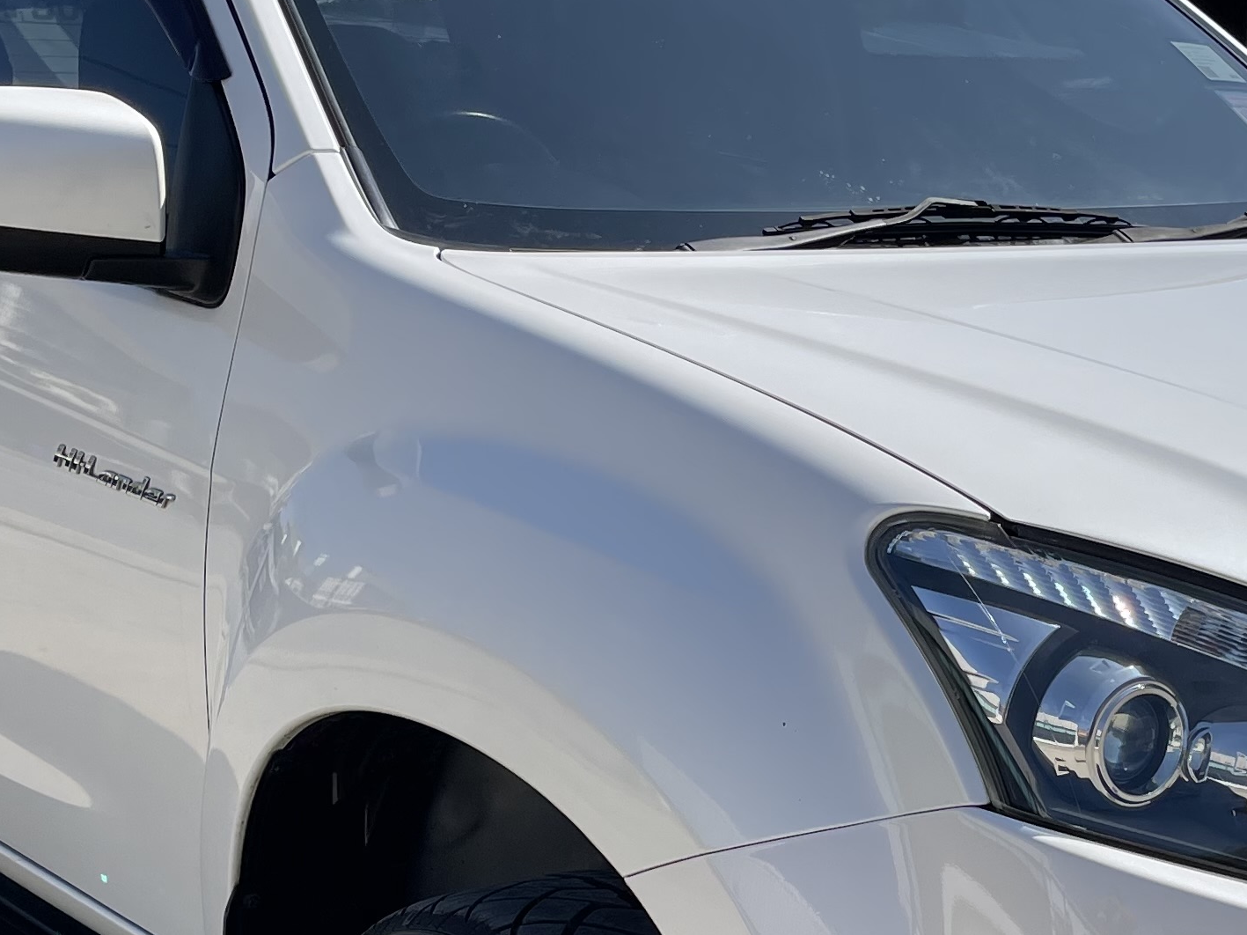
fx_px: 2665
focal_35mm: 74
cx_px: 869
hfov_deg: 26.1
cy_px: 790
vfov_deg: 19.6
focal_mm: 5.1
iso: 32
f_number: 1.6
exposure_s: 1/4902
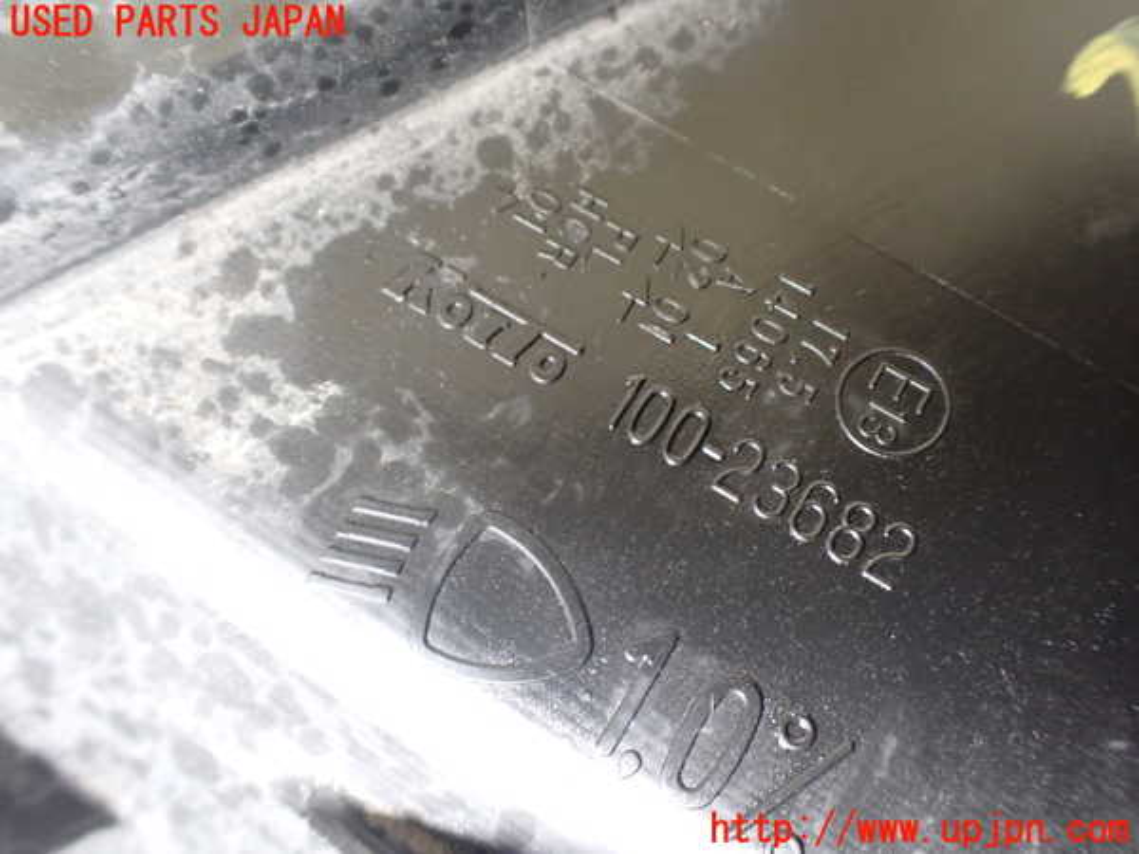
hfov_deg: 60.0
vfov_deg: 46.8
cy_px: 427
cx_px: 570
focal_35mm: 30
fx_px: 987
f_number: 2.3
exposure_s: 1/50
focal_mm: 5.4
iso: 800
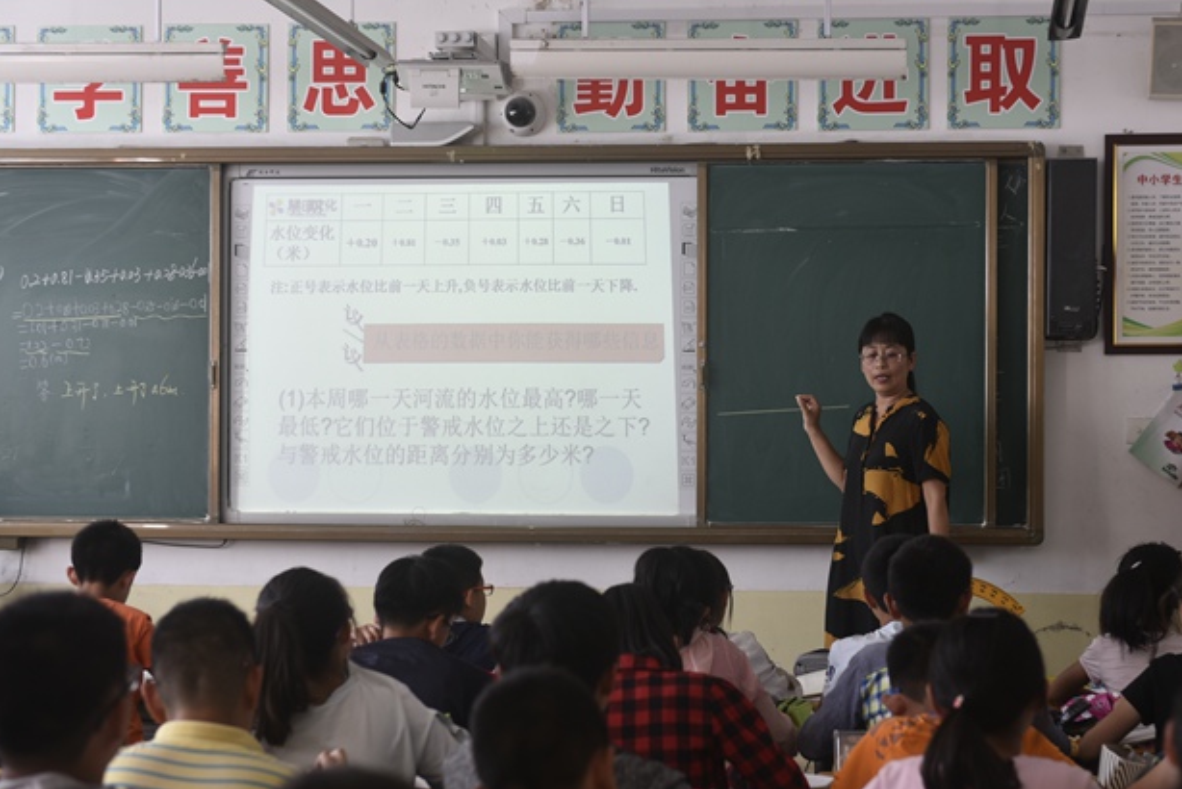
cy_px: 450
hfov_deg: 27.7
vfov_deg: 18.7
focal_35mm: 73
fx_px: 2398
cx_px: 666
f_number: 3.5
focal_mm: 56
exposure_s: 1/60
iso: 160
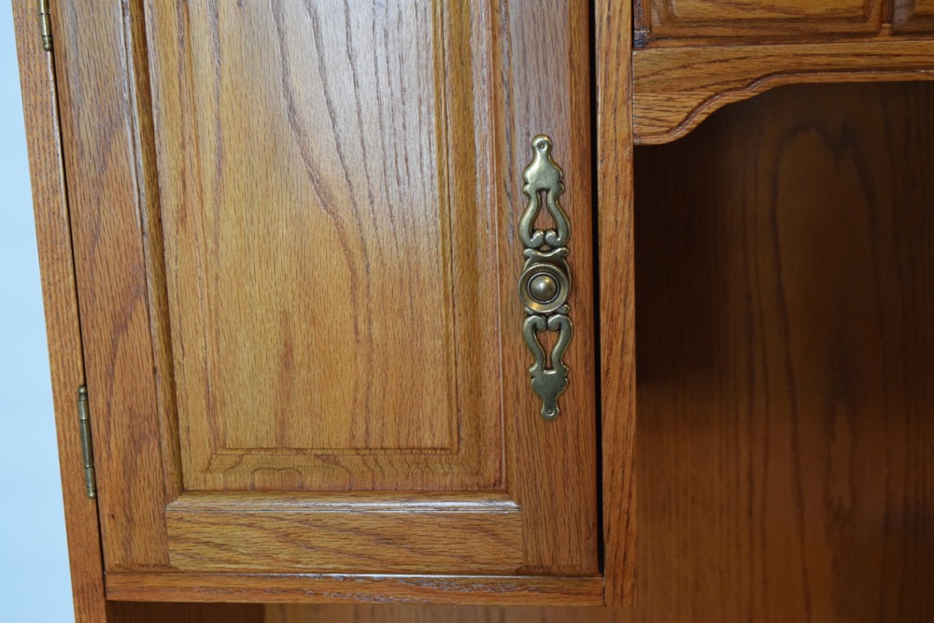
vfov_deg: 18.9
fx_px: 1868
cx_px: 467
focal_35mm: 72
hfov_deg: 28.1
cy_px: 312
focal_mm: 48
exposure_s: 1/60
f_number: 5.3
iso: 2200
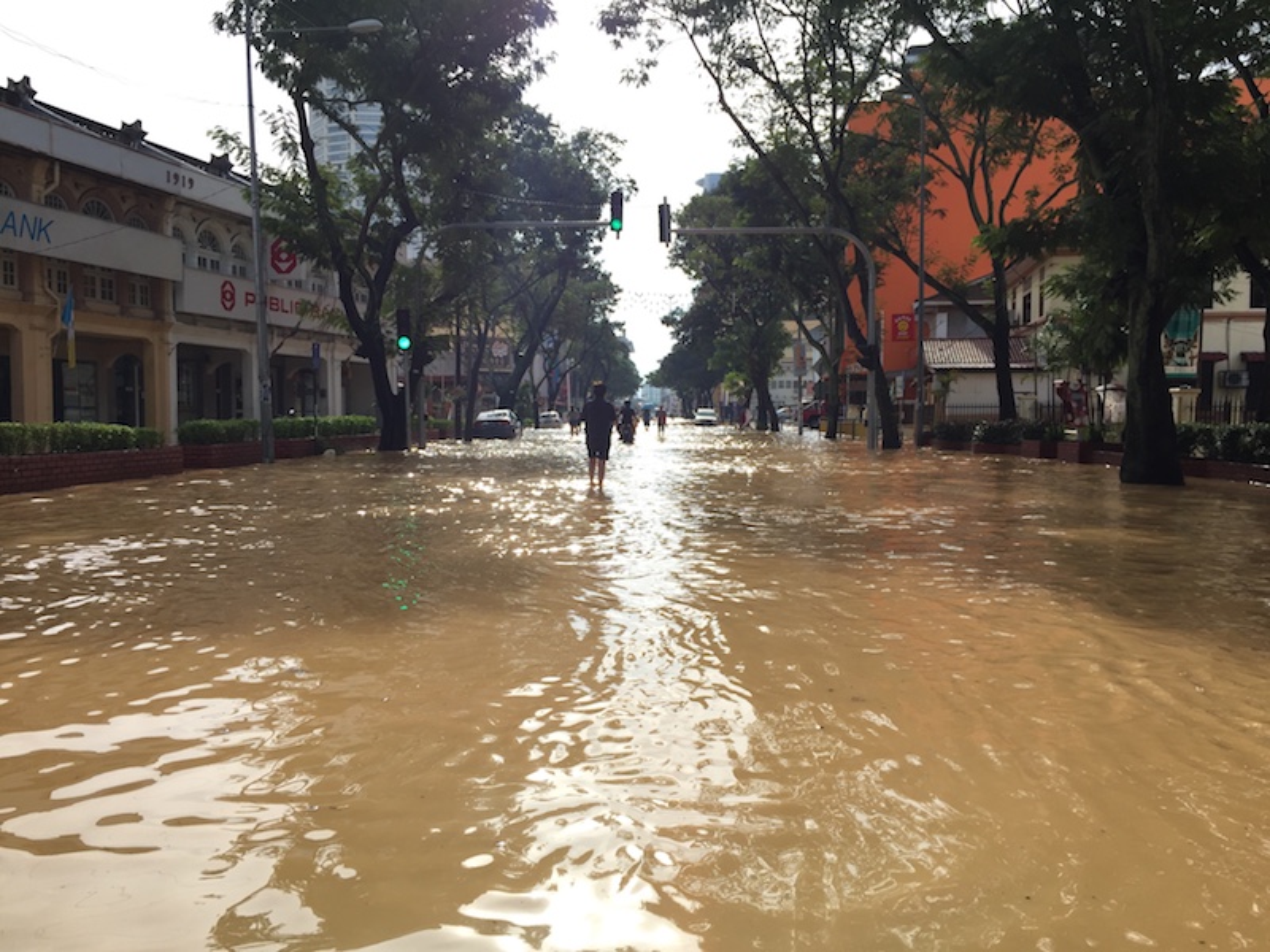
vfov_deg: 48.2
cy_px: 476
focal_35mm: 29
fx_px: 1064
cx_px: 635
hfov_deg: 61.7
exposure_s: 1/1041
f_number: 2.2
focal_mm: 4.15
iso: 32
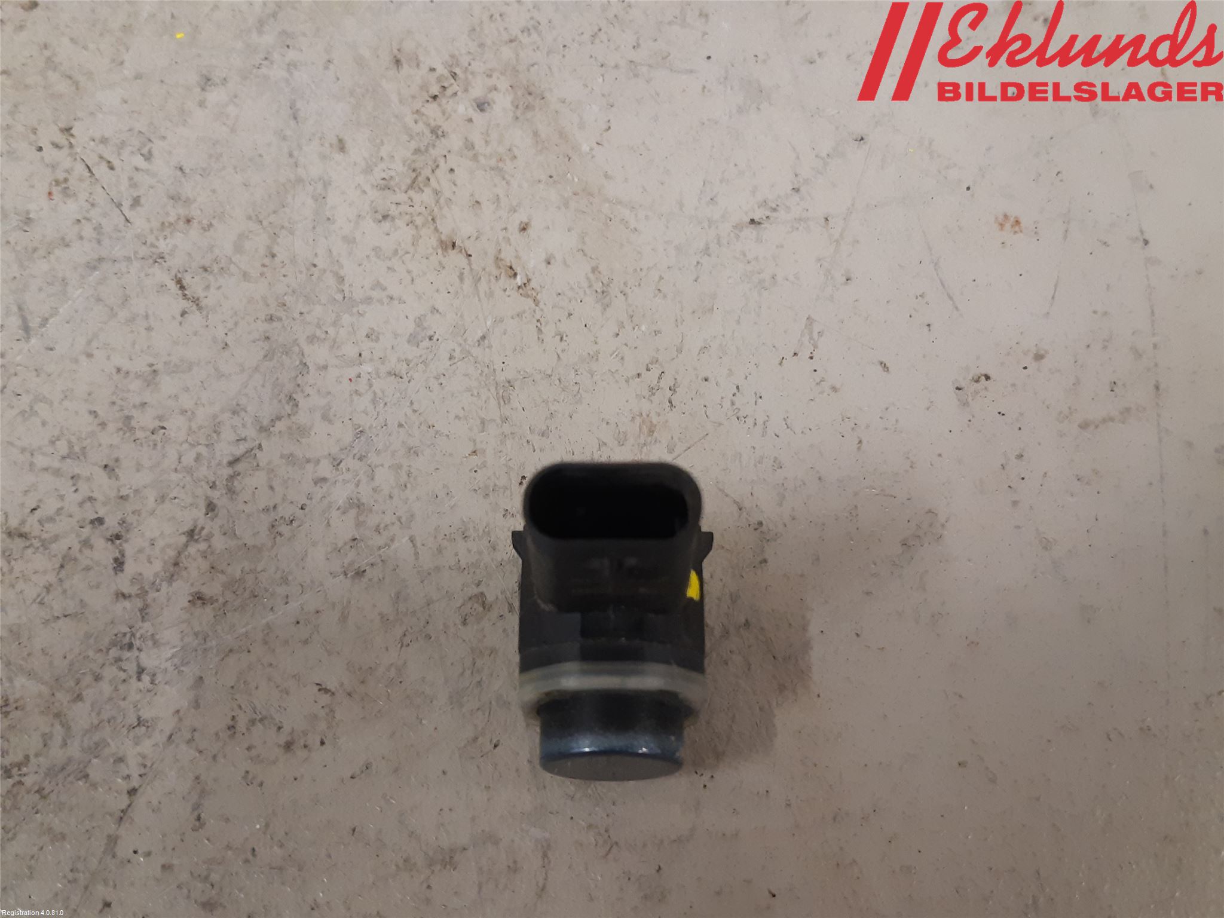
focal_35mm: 26
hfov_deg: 67.3
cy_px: 459
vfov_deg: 53.1
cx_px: 612
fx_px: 919
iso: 200
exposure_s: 1/50
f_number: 1.7
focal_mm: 3.93
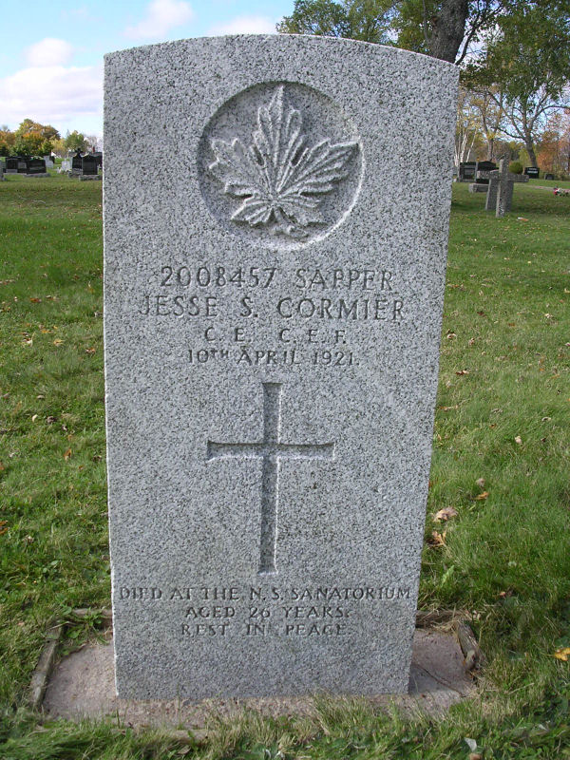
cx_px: 285
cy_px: 380
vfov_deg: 49.0
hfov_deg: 37.7
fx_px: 834
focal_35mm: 38
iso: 100
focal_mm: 5.8
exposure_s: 1/140
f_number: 5.6
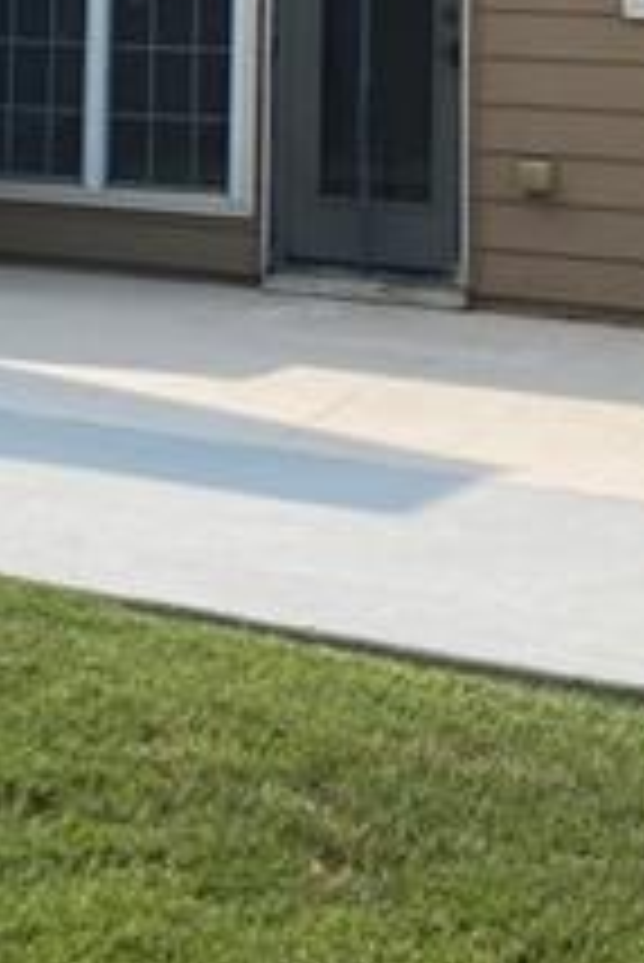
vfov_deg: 19.9
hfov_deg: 13.9
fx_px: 2598
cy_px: -148
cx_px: -9
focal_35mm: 97
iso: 32
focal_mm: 4.25
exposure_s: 1/1996
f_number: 1.8
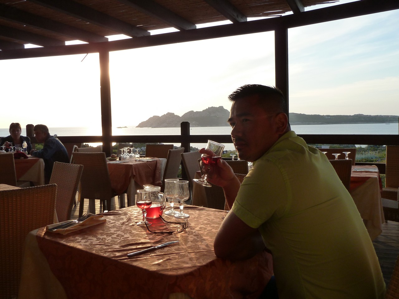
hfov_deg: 56.8
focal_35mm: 32
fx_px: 369
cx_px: 200
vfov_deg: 44.2
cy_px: 150
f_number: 4
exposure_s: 1/320
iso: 125
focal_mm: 5.3
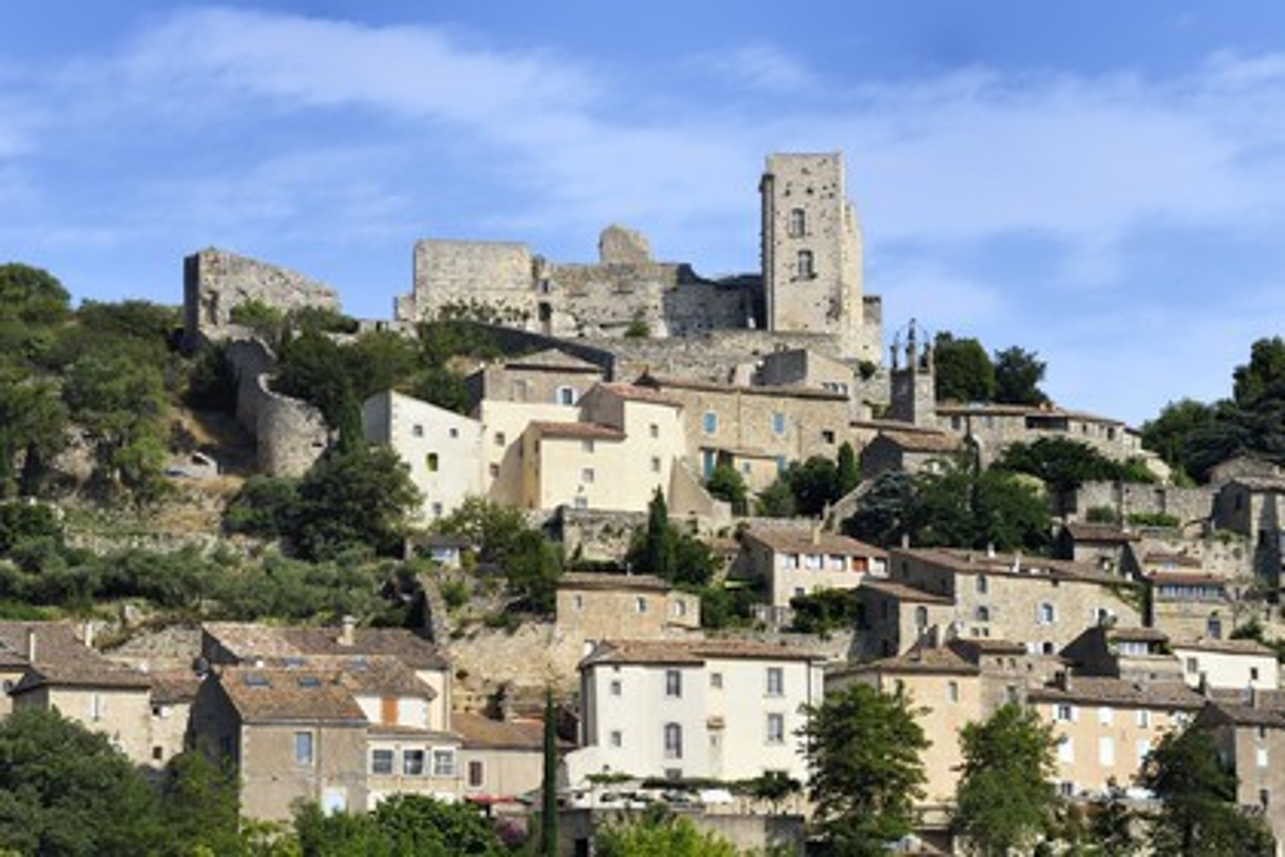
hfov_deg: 12.8
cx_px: 642
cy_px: 428
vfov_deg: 8.6
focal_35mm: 160
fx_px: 5711
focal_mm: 160
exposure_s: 1/320
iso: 200
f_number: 13
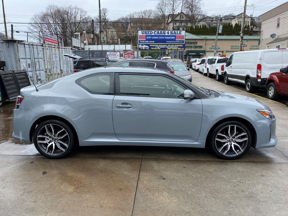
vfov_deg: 53.1
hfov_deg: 67.3
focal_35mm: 26
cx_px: 144
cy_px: 108
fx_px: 216
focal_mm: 4.25
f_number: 1.8
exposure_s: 1/805
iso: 32
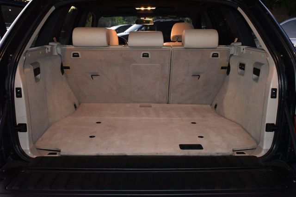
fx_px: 284
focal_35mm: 34
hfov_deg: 55.1
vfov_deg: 38.3
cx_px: 148
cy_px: 98
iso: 5600
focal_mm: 23
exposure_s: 1/60
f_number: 3.8
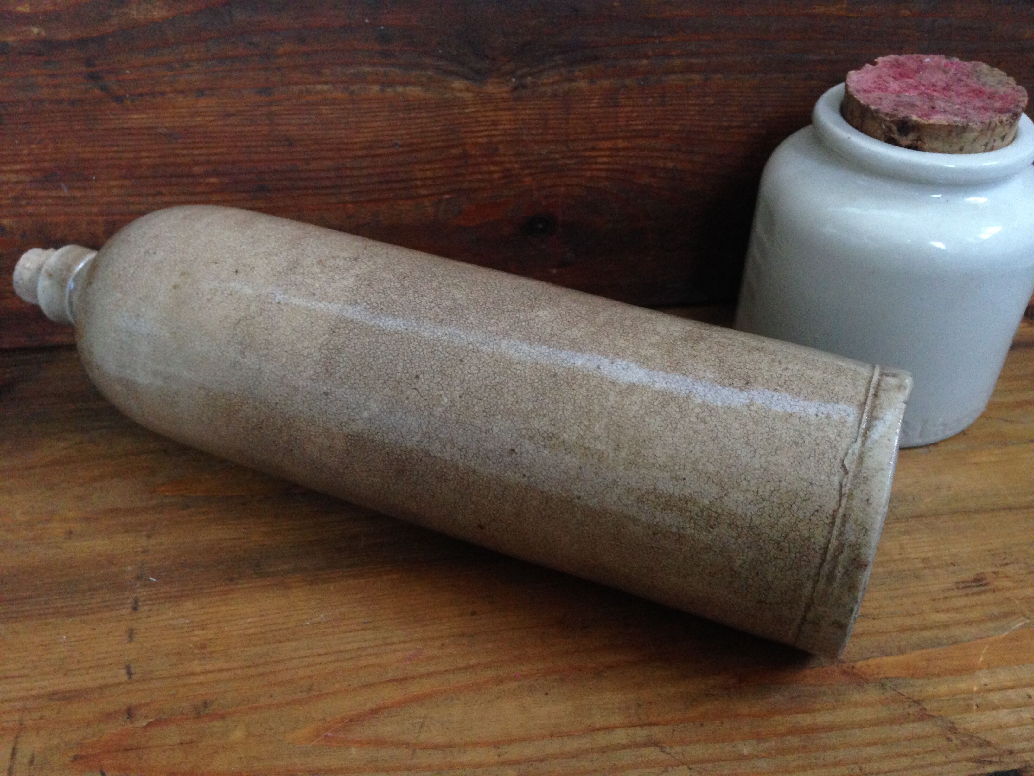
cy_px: 388
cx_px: 517
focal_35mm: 33
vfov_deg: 42.9
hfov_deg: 55.4
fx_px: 986
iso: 250
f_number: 2.4
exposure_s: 1/20
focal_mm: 4.12
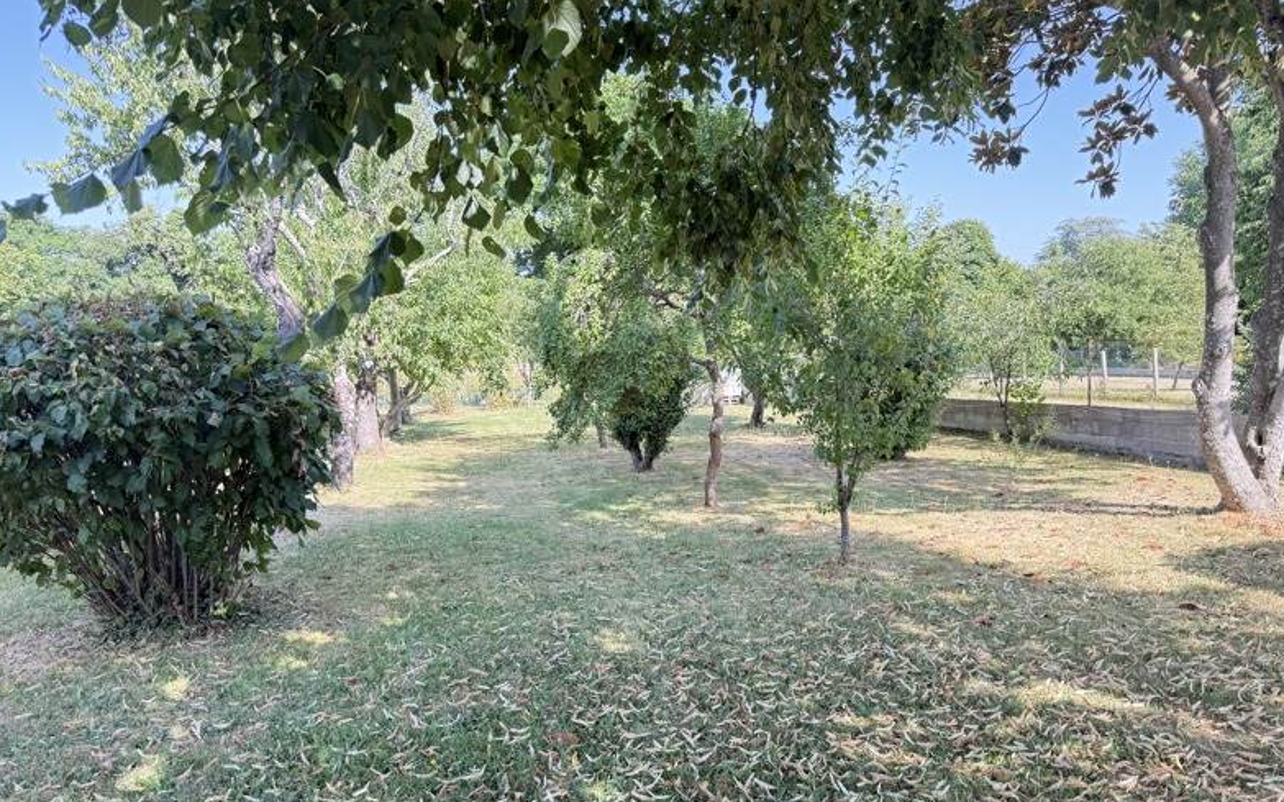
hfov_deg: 70.4
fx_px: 910
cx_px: 640
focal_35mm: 26
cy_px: 461
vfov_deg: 47.4
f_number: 1.78
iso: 100
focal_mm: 6.76
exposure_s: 1/294
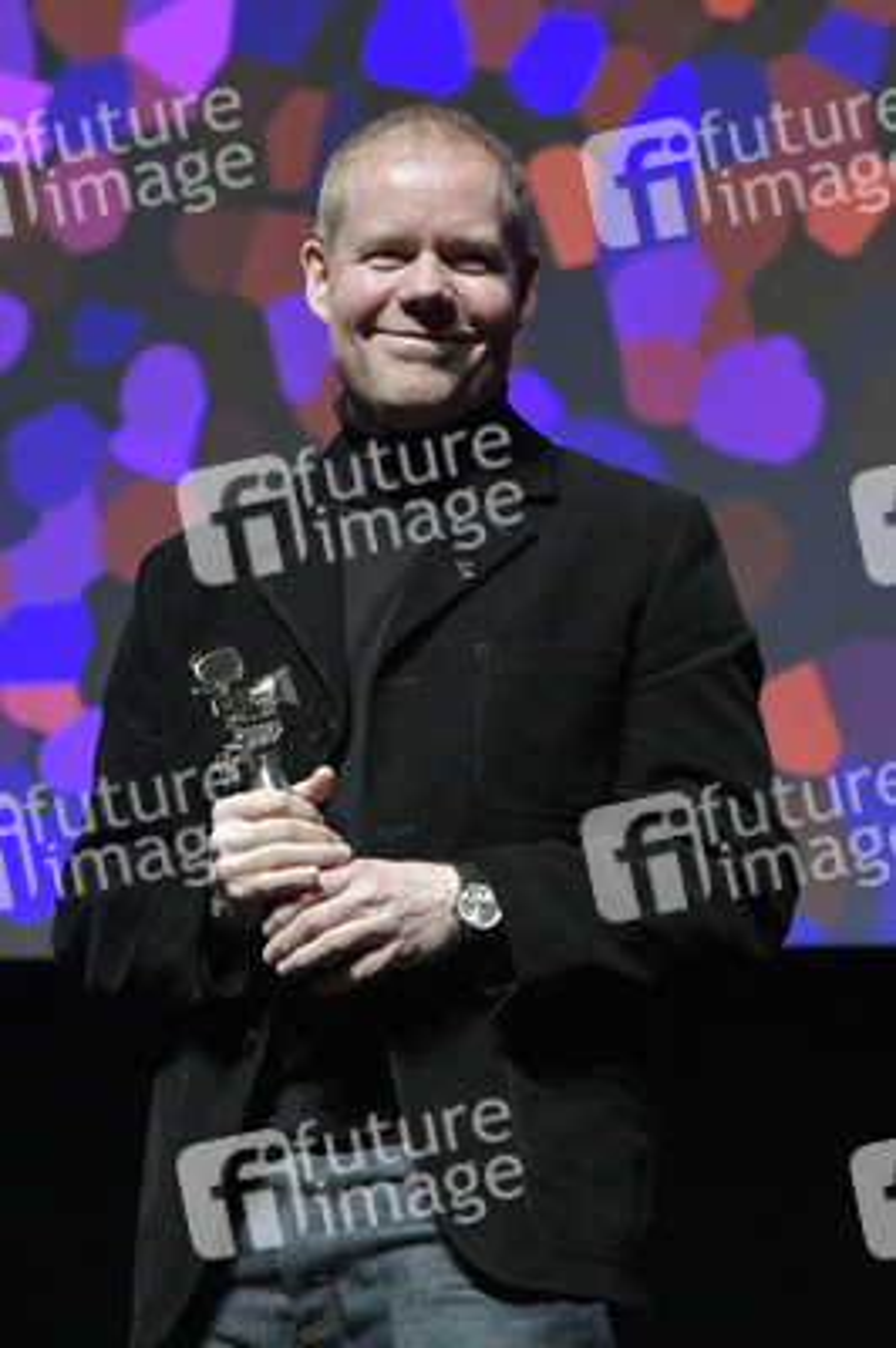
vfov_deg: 18.6
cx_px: 448
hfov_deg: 12.4
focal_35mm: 110
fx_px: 4113
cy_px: 674
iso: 4000
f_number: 5.6
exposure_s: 1/125
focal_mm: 110
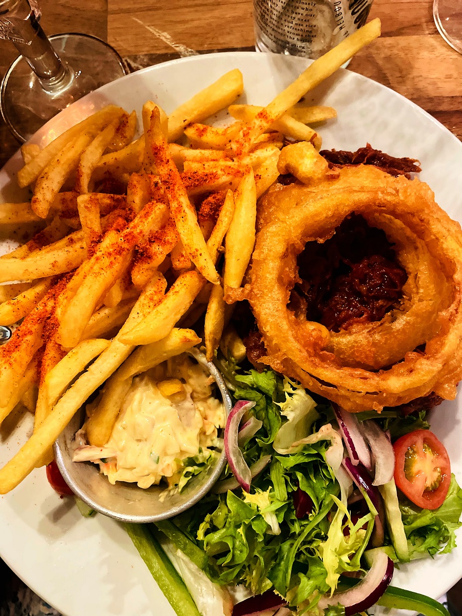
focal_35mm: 26
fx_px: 463
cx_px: 231
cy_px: 308
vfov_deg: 67.3
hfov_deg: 53.1
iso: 500
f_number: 1.6
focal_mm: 4.2
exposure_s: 1/33
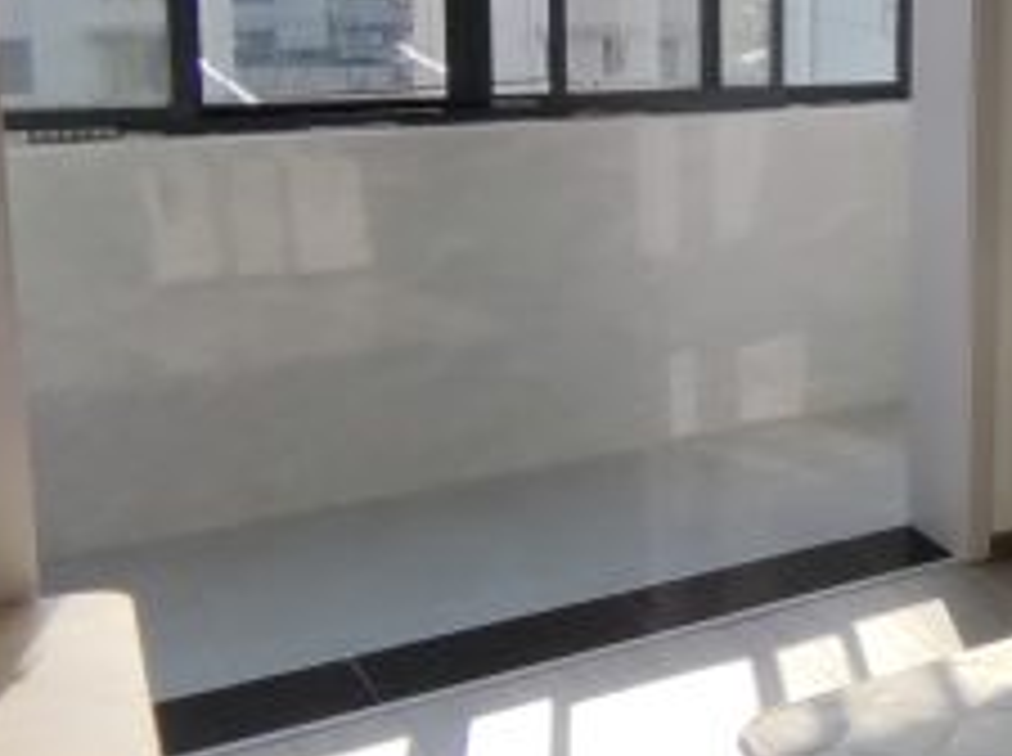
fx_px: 1664
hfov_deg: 26.6
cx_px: 1426
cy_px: 184
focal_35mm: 57
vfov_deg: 25.3
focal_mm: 1.68
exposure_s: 1/1174
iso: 50
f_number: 2.2
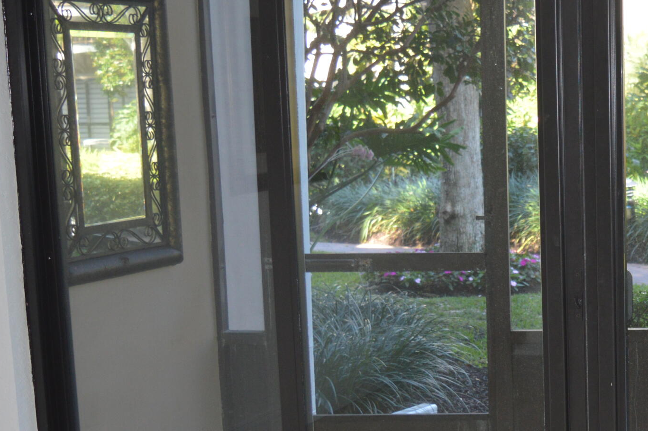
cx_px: 652
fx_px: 1421
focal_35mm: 79
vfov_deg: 17.1
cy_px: 369
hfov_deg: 24.5
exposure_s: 1/125
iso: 360
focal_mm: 24
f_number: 4
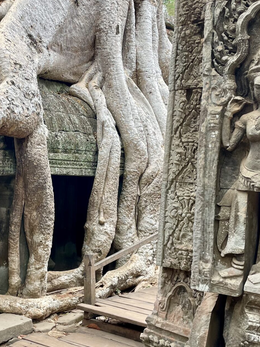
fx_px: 531
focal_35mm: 53
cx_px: 86
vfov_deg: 36.1
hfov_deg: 27.4
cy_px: 156
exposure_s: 1/121
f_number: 1.6
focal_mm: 4.2
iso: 40
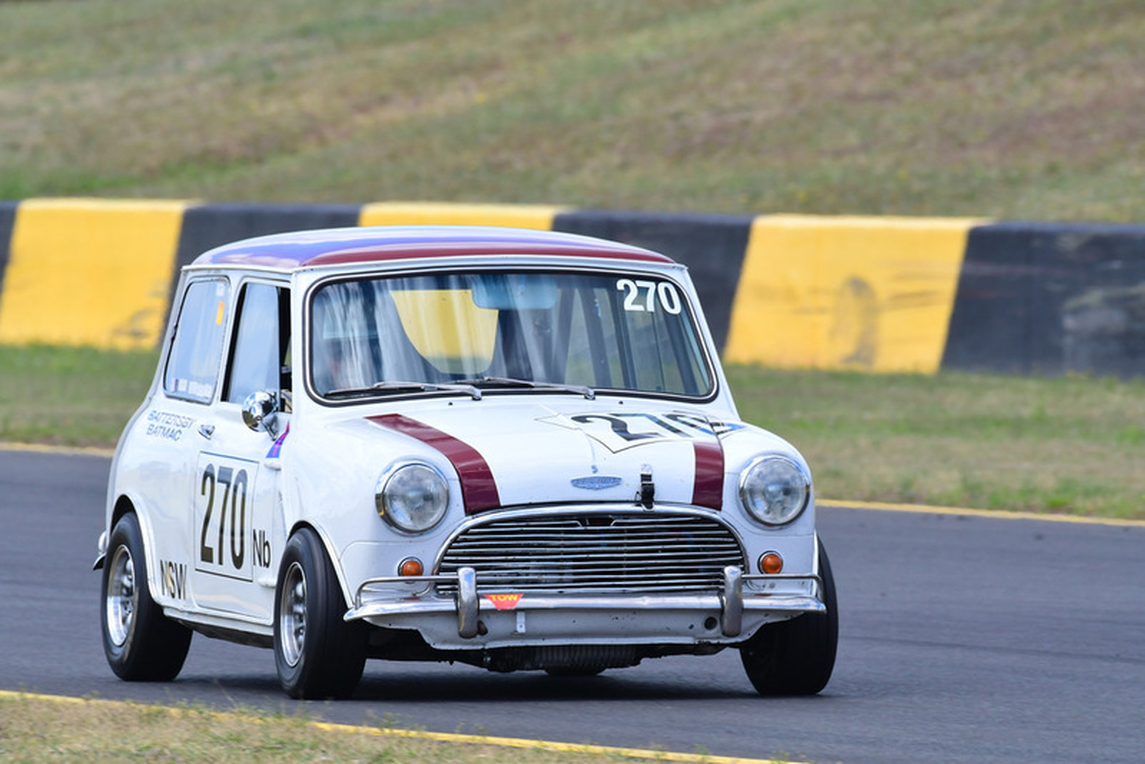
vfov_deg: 1.8
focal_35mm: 750
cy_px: 382
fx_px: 23861
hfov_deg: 2.7
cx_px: 572
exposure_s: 1/640
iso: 640
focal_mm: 500
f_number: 10
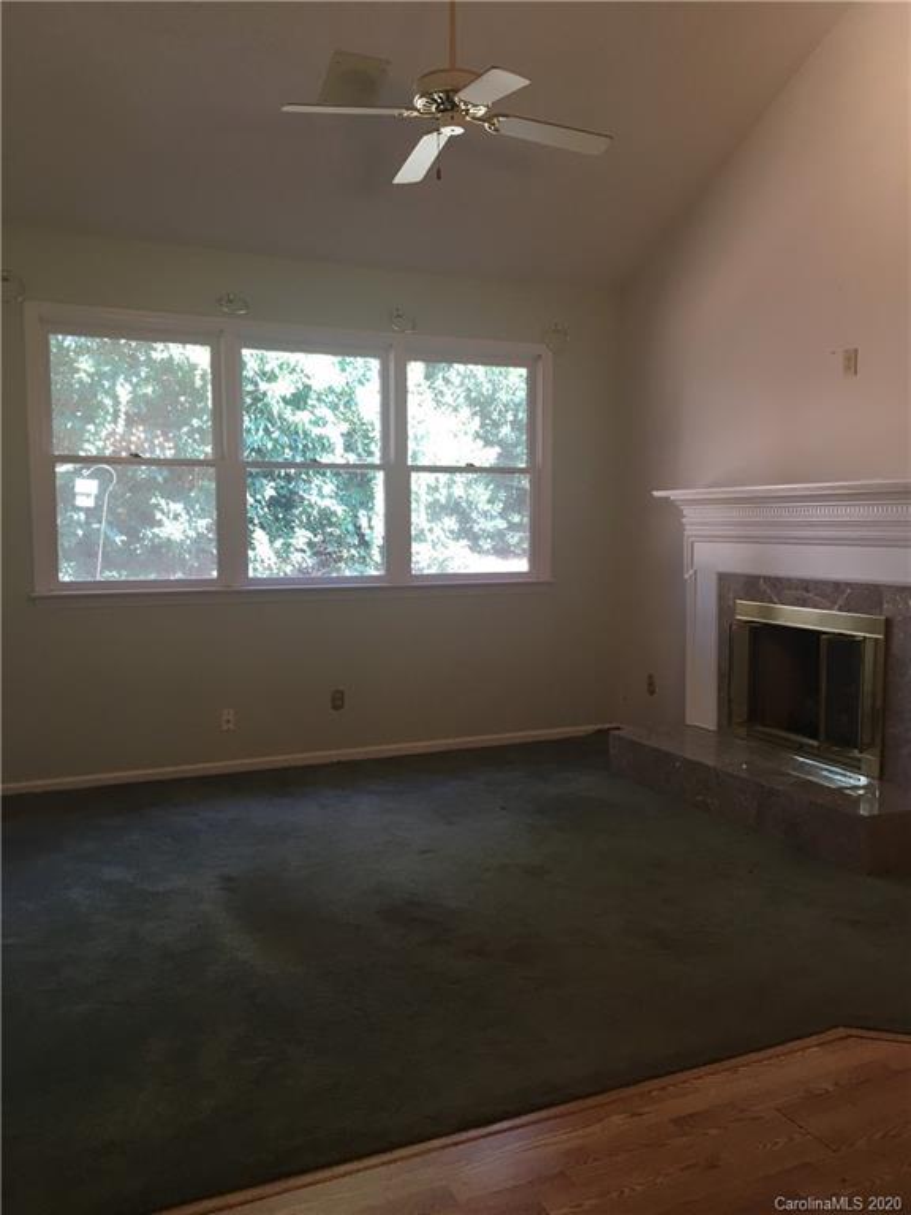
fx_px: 1018
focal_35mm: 29
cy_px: 608
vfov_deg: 61.7
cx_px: 456
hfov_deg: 48.2
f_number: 2.2
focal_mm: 4.15
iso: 32
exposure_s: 1/30
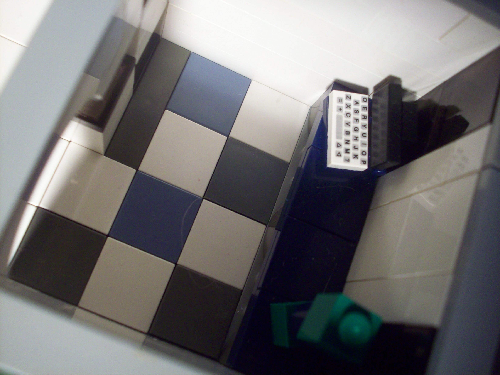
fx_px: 534
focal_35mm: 37
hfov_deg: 50.1
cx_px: 250
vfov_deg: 38.7
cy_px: 188
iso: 160
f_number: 2.8
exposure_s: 1/12.3
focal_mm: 6.2
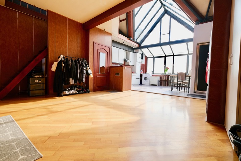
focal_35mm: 15
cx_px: 120
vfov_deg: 77.3
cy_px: 80
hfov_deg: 100.4
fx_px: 100
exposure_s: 1/80
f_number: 4.5
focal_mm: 10
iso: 320
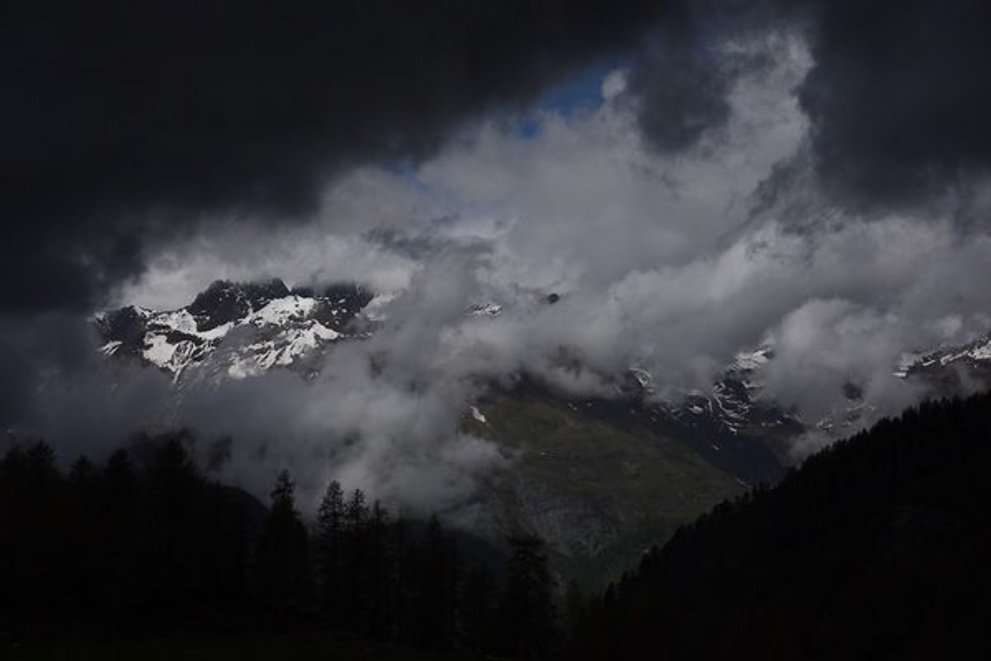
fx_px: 1734
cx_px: 496
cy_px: 330
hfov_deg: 31.9
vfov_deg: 21.6
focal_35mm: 63
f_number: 4.8
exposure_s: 1/4000
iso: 100
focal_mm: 42
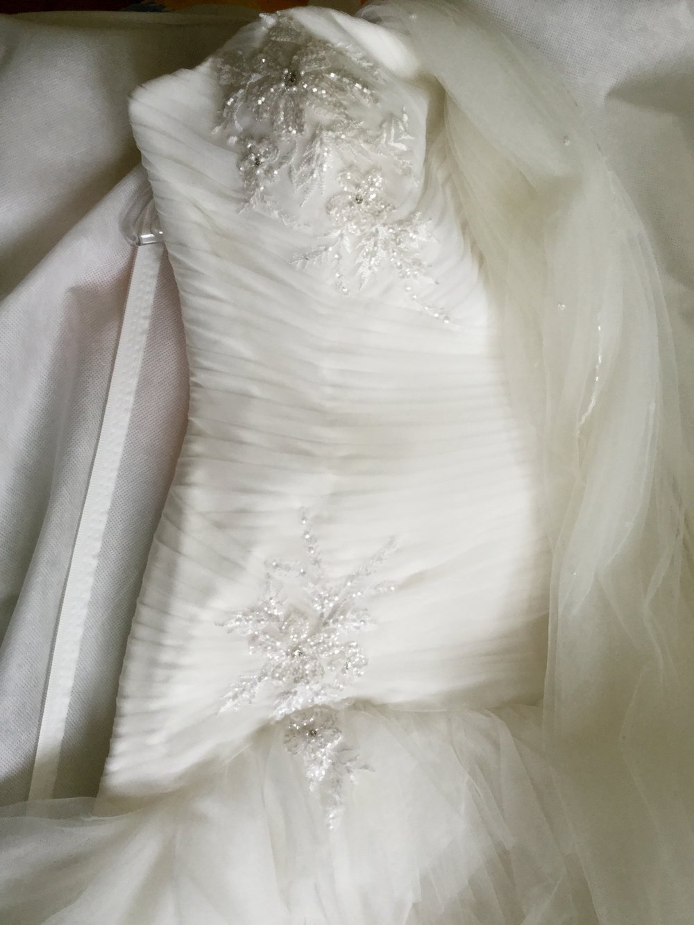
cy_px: 462
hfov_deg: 45.4
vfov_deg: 58.3
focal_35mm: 31
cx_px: 347
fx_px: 829
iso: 32
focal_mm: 3.3
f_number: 2.4
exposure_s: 1/33
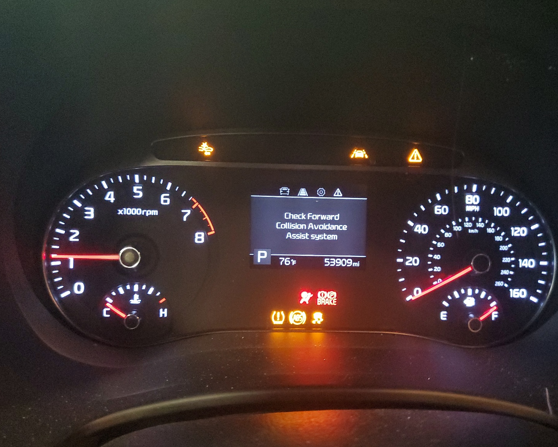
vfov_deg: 51.5
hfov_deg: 62.2
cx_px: 285
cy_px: 220
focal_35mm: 28
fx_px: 462
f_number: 1.5
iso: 764
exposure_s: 1/15
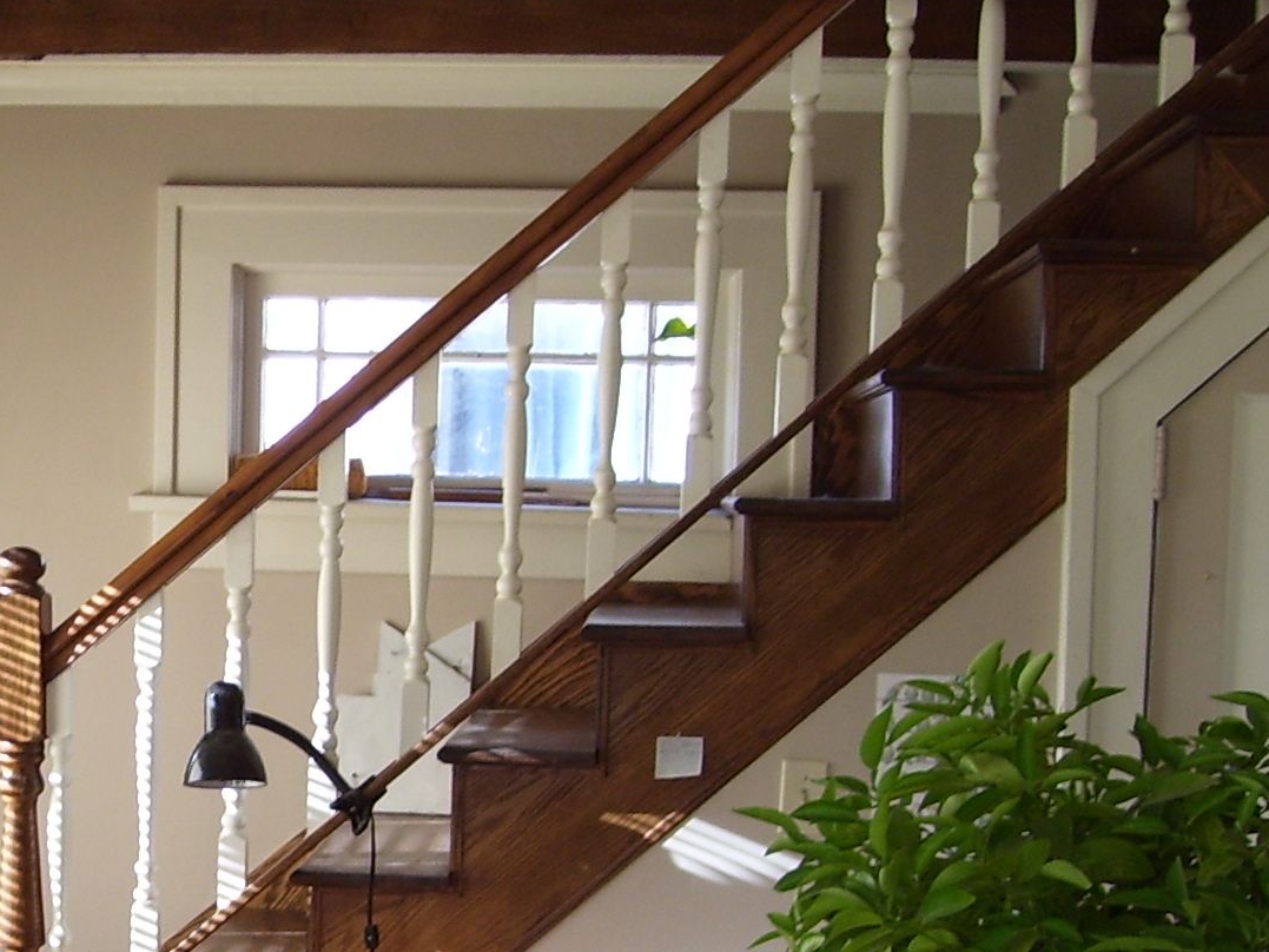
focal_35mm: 77
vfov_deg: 19.0
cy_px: 723
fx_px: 2823
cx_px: 61
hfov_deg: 24.4
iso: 80
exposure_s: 1/60
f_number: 2.7
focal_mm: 6
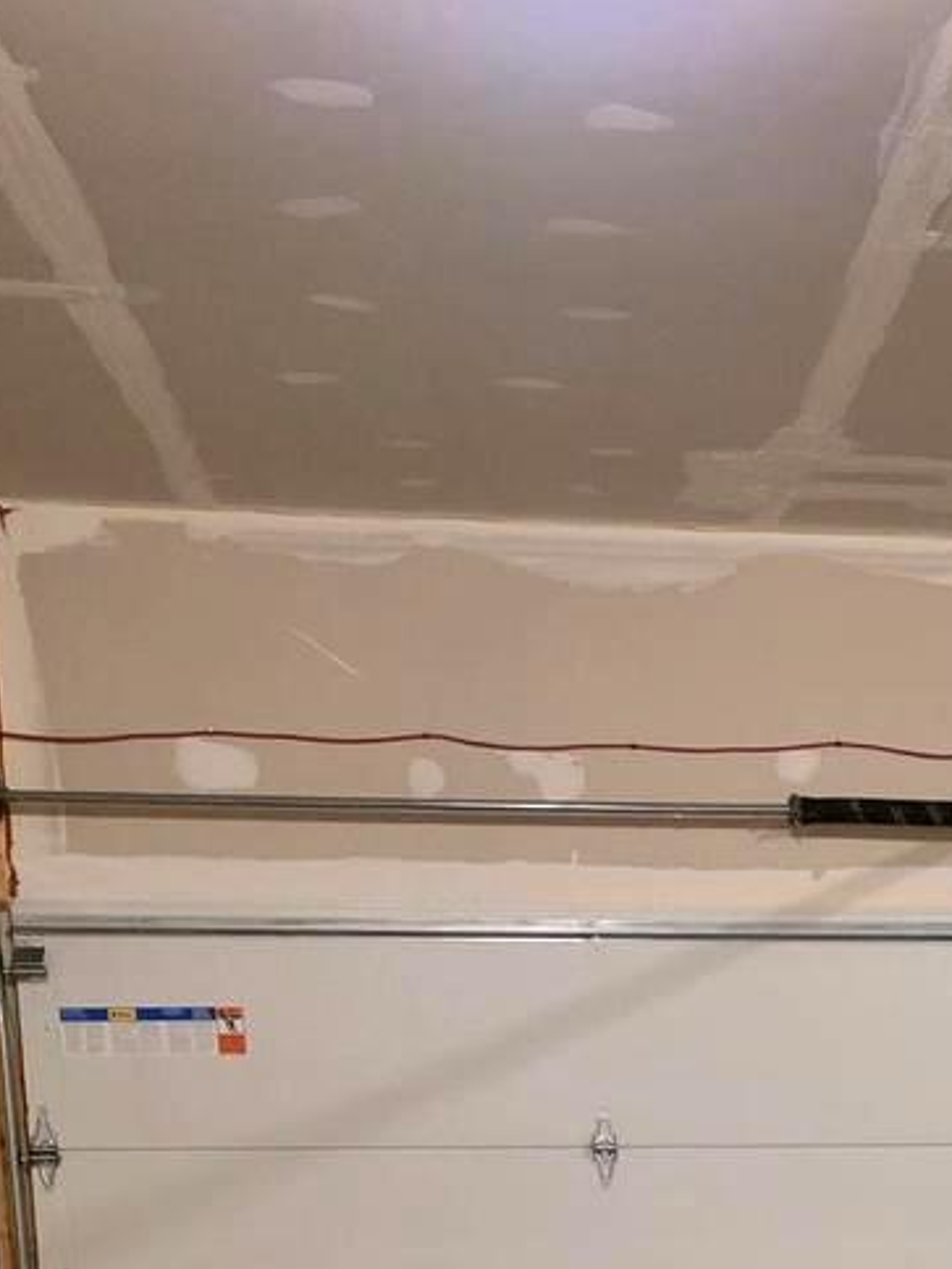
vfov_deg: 23.9
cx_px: 1031
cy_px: 1584
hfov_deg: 19.4
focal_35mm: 73
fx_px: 2677
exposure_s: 1/120
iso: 1250
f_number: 1.7
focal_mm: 6.3
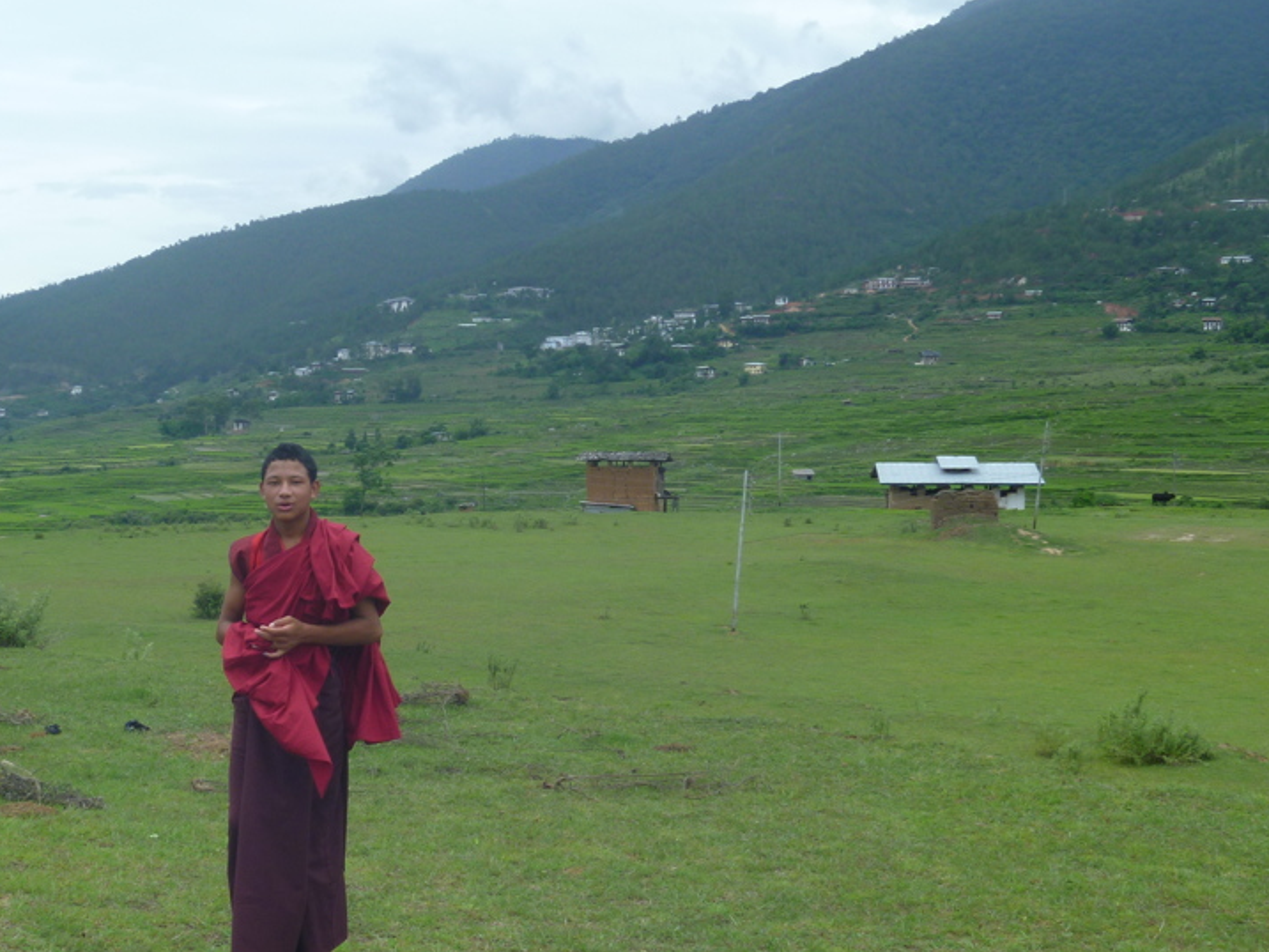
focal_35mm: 50
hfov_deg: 37.8
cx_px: 441
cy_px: 557
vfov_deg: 29.1
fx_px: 1833
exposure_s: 1/250
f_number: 5.6
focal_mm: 6.3
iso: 80
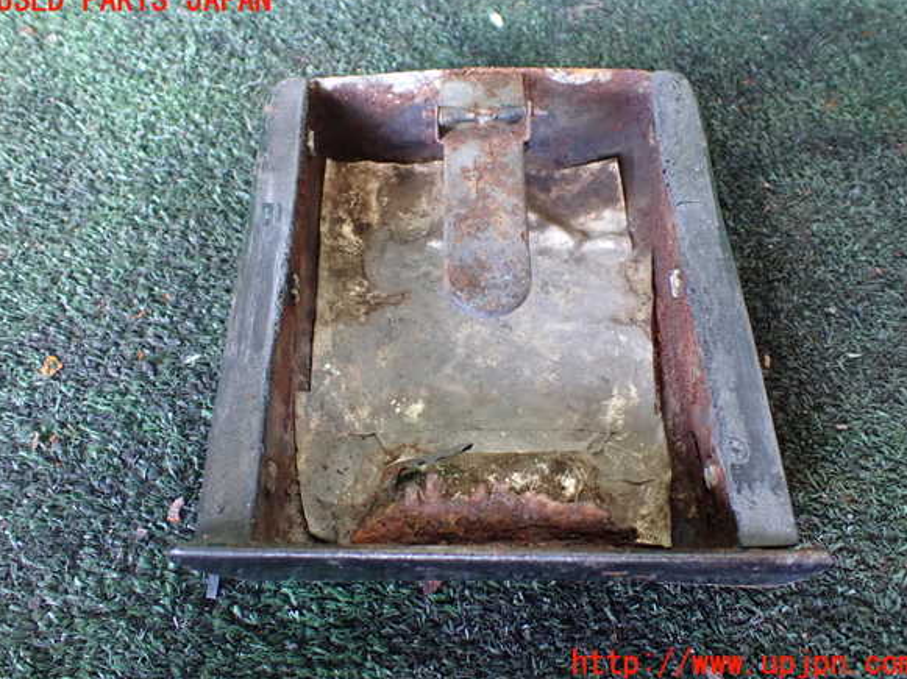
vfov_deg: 45.4
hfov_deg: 58.4
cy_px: 332
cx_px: 456
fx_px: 812
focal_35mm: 31
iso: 800
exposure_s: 1/40
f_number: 2.3
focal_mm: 5.4
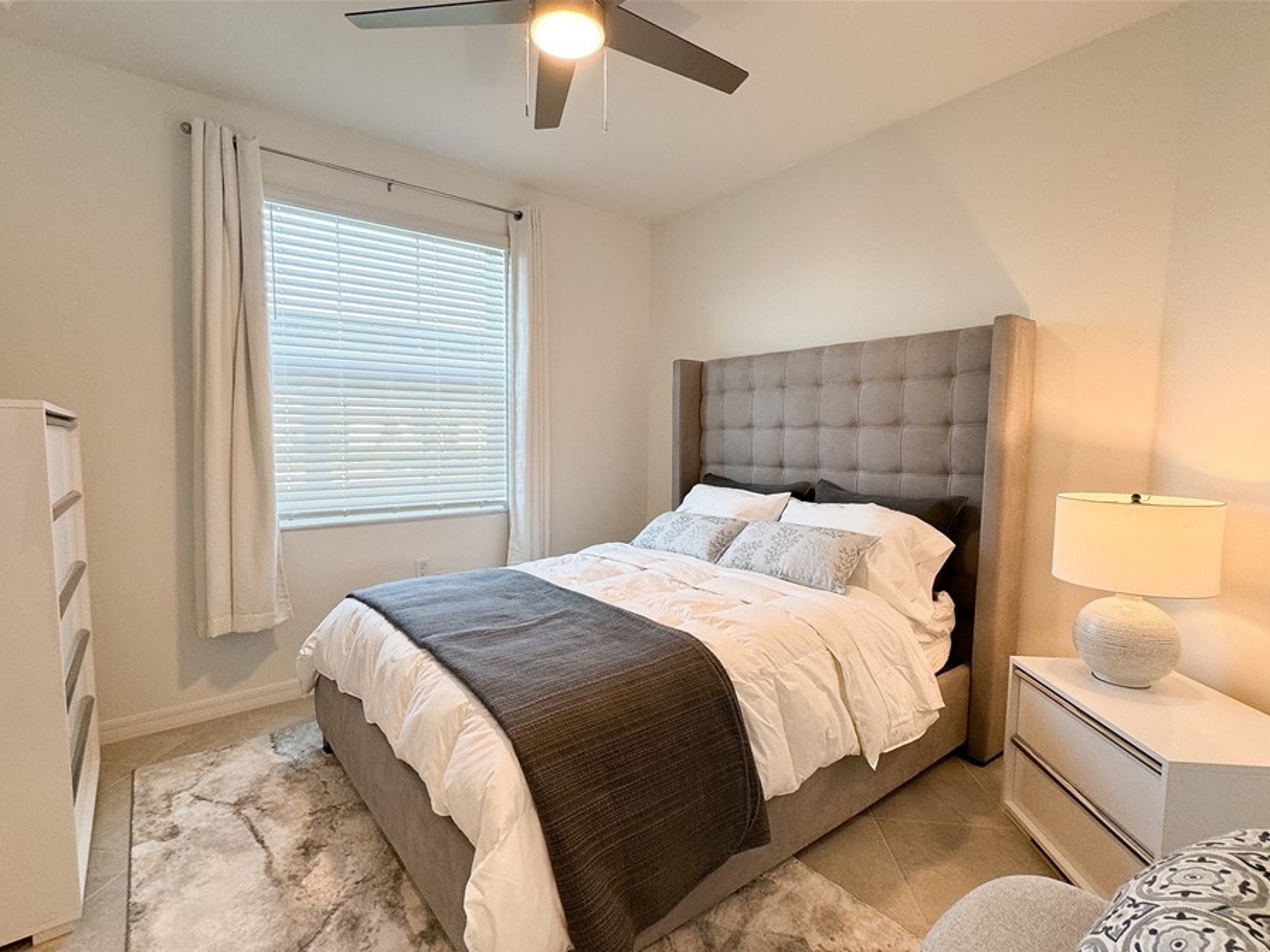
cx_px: 619
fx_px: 587
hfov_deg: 94.5
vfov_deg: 77.7
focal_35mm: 16
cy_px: 543
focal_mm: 2.22
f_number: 2.2
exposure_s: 1/120
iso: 160
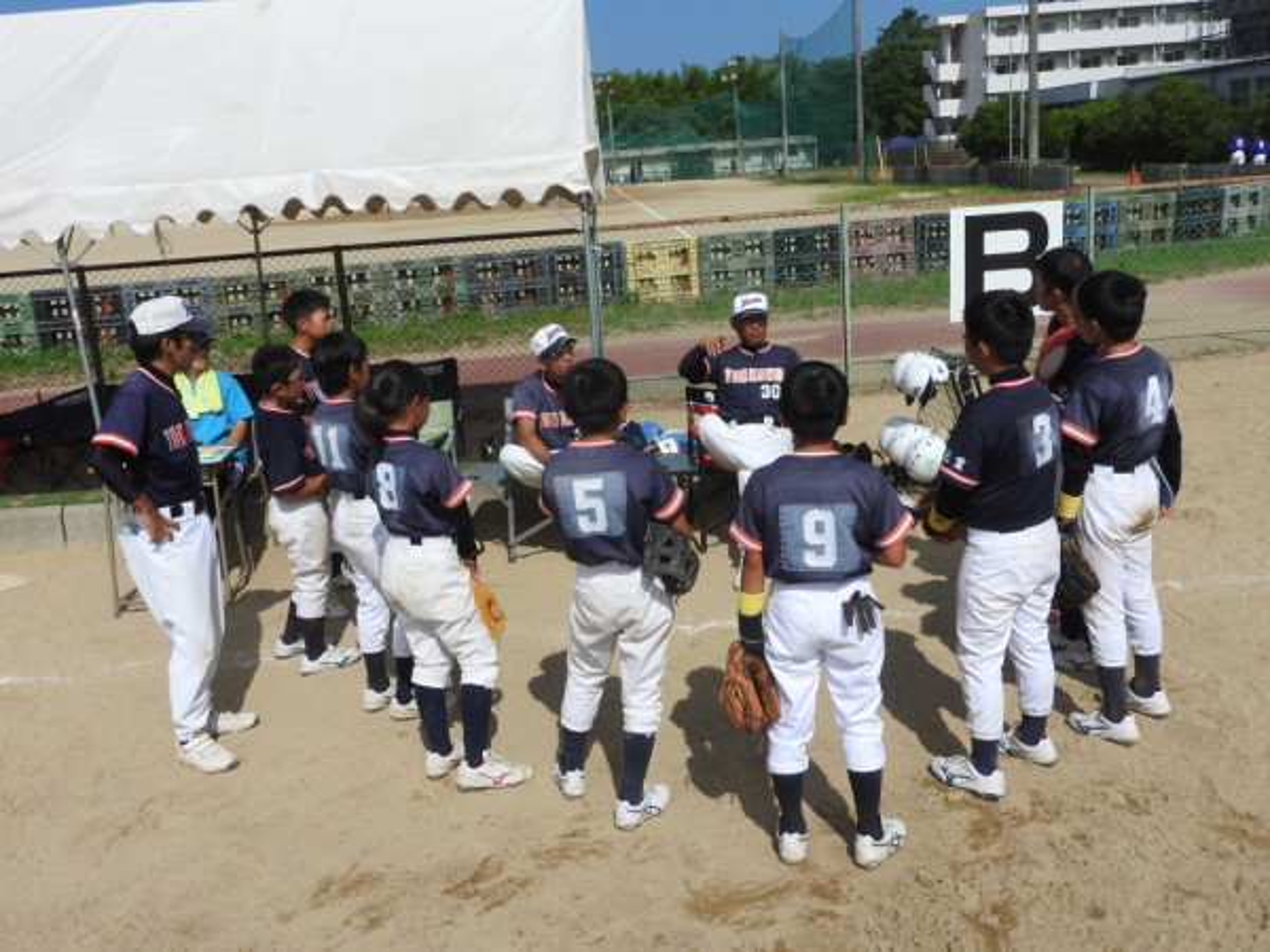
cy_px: 476
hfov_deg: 55.4
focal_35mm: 33
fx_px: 1211
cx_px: 635
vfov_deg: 42.9
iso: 100
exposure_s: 1/1600
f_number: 4
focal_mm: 5.9
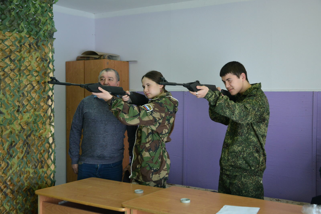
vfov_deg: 28.1
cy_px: 107
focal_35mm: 48
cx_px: 160
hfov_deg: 41.1
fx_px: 428
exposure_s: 1/250
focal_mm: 32
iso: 1600
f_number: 4.2
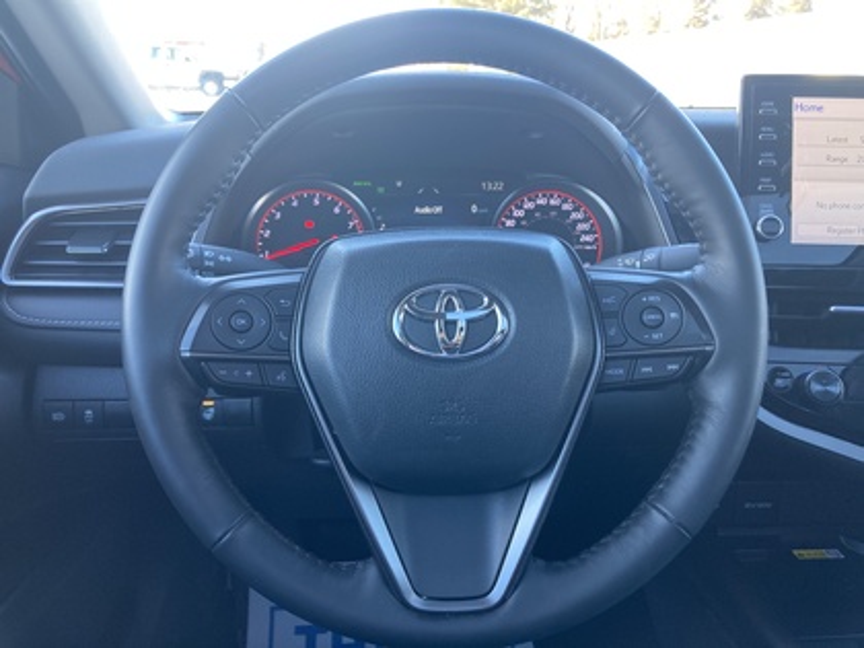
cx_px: 432
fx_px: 699
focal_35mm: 28
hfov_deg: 63.4
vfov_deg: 49.7
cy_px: 324
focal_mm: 3.99
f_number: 1.8
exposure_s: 1/60
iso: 125
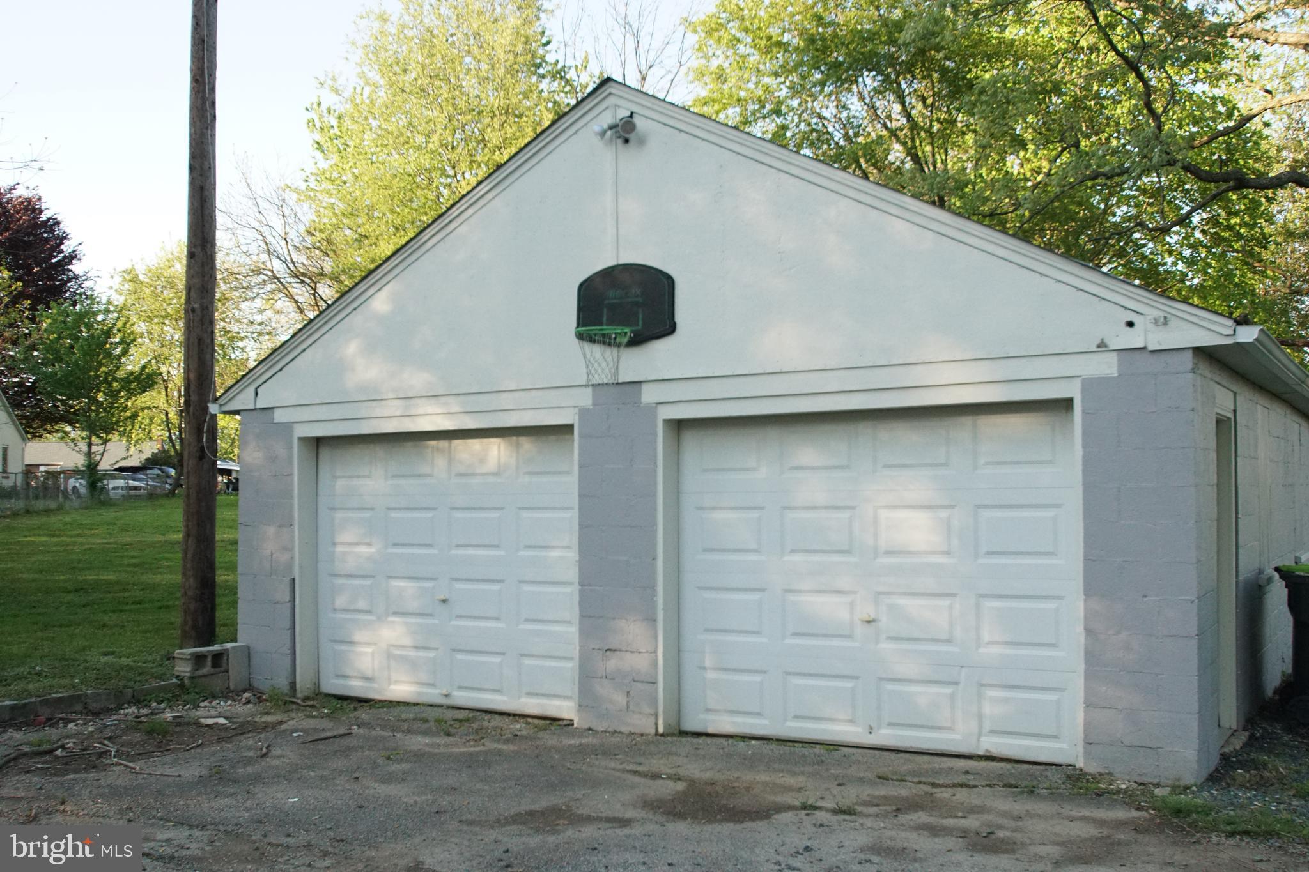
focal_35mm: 36
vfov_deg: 36.9
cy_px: 436
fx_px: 1309
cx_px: 654
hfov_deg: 53.1
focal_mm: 24
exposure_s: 1/1000
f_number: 5
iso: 1600
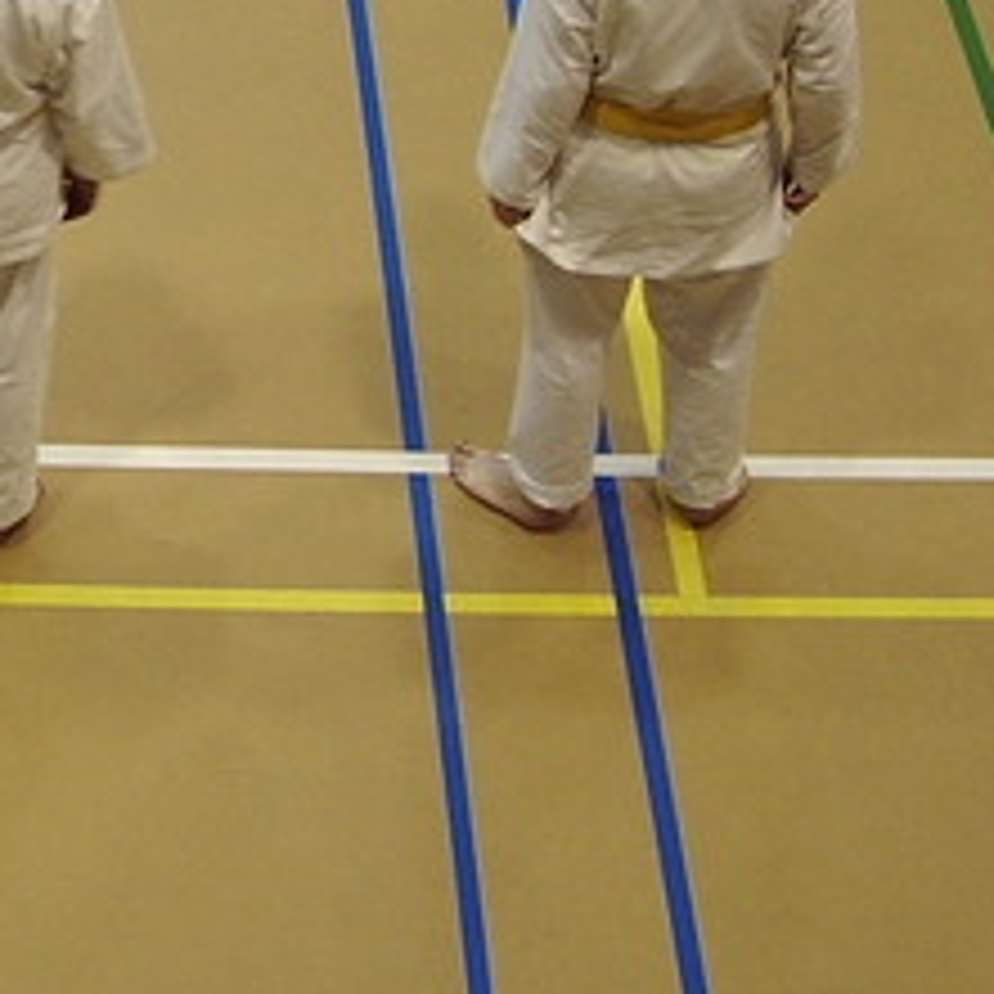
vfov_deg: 17.2
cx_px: -373
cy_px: -13
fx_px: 3216
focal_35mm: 99
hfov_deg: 16.4
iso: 100
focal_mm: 5.8
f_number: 2.6
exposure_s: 1/15
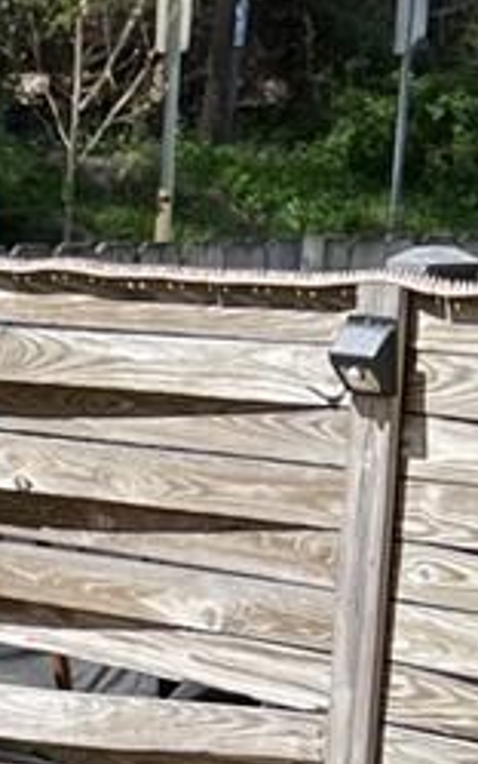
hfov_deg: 7.1
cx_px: -821
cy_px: 1028
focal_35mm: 170
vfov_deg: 11.9
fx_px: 3537
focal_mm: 5.7
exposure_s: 1/3077
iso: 50
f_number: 1.5
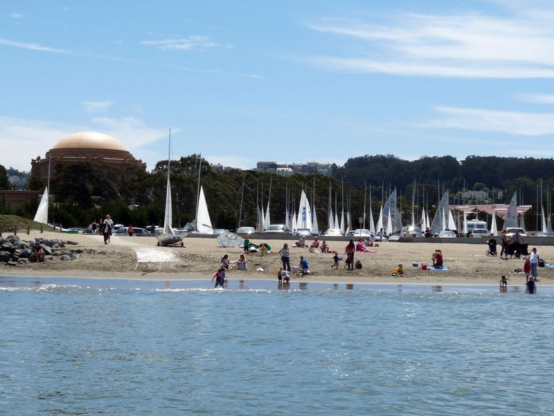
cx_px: 277
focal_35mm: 75
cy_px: 208
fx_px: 1200
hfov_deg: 26.0
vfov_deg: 19.6
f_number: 4.5
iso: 100
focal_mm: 13.3
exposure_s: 1/1000
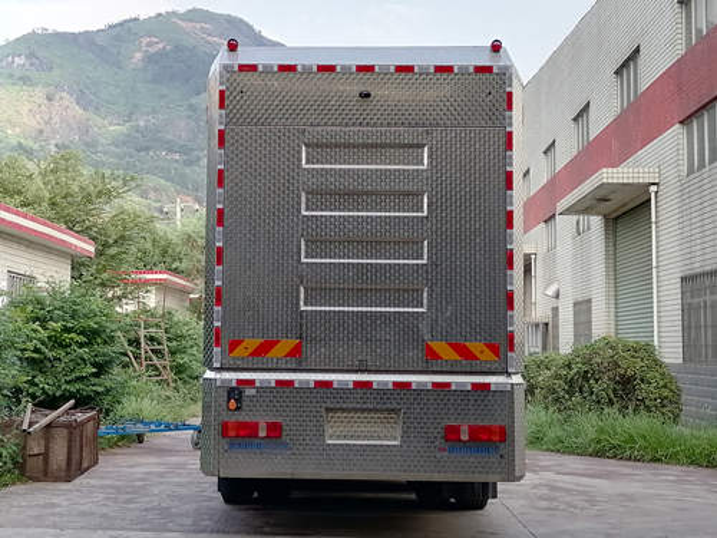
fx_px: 539
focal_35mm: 26
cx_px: 358
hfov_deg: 67.3
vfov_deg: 53.1
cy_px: 269
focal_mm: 5.3
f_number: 1.8
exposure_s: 1/2083
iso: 50
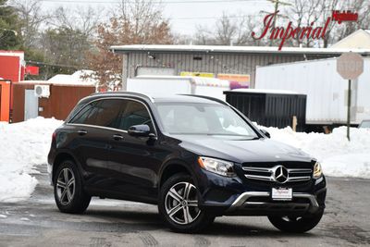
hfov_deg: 14.4
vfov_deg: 9.7
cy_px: 124
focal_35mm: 142
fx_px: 1460
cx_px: 185
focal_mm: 95
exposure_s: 1/250
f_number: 8
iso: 200
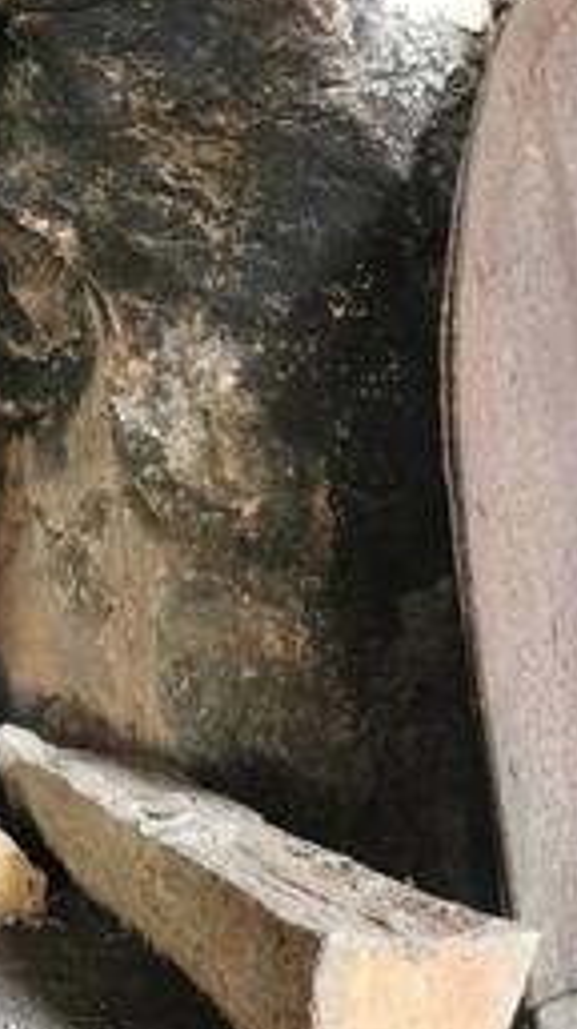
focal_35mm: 55
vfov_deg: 37.7
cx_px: -44
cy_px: 613
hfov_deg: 20.8
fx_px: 1500
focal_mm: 5.56
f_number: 1.6
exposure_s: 1/33.3
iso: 500
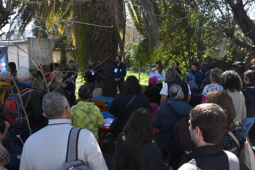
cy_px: 88
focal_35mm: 30
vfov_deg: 43.6
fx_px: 213
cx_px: 119
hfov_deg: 61.9
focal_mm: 18
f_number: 13
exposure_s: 1/500
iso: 1600
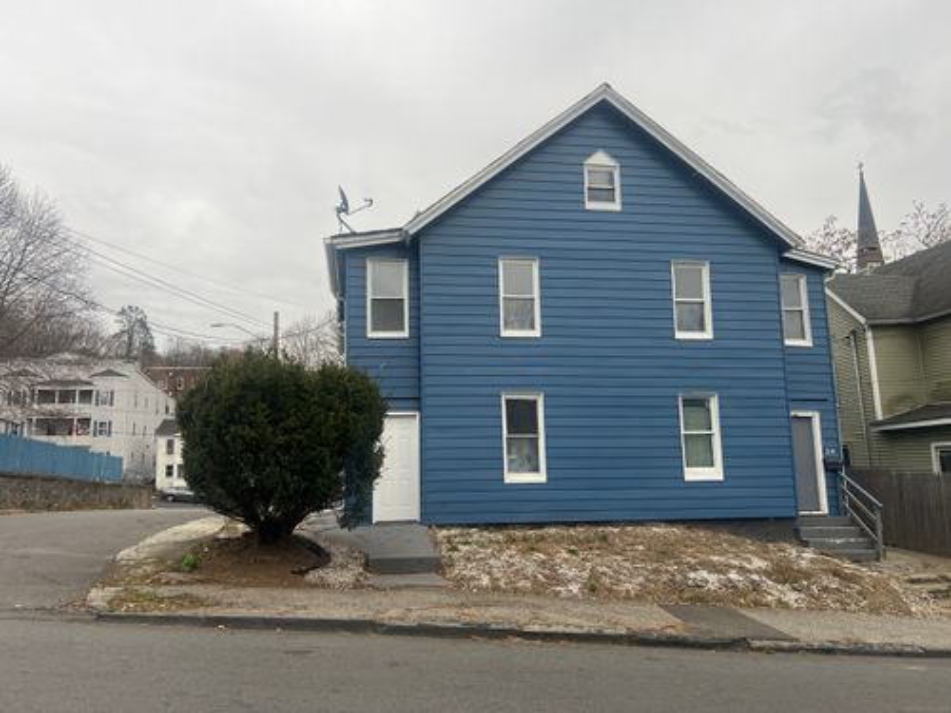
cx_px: 476
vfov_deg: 53.1
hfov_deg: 67.3
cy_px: 356
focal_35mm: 26
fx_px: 714
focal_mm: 5.7
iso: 40
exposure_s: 1/218
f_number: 1.5
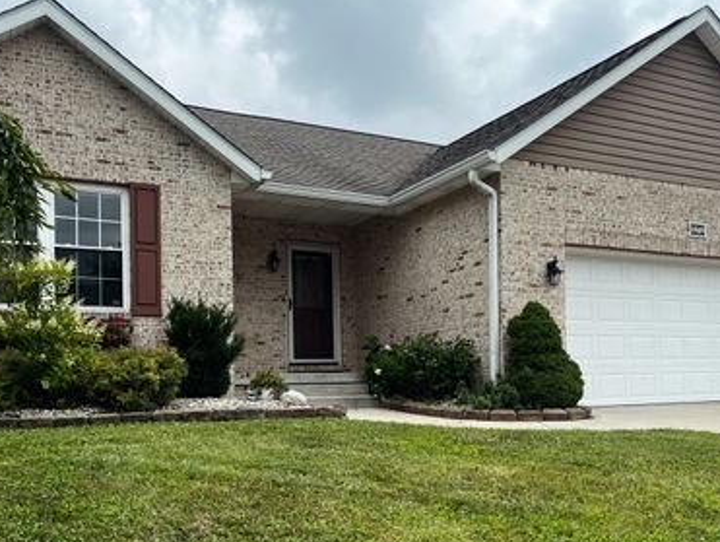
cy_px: 356
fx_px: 729
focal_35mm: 35
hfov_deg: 52.5
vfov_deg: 40.3
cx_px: 394
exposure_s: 1/2309
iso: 50
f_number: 1.6
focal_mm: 5.1
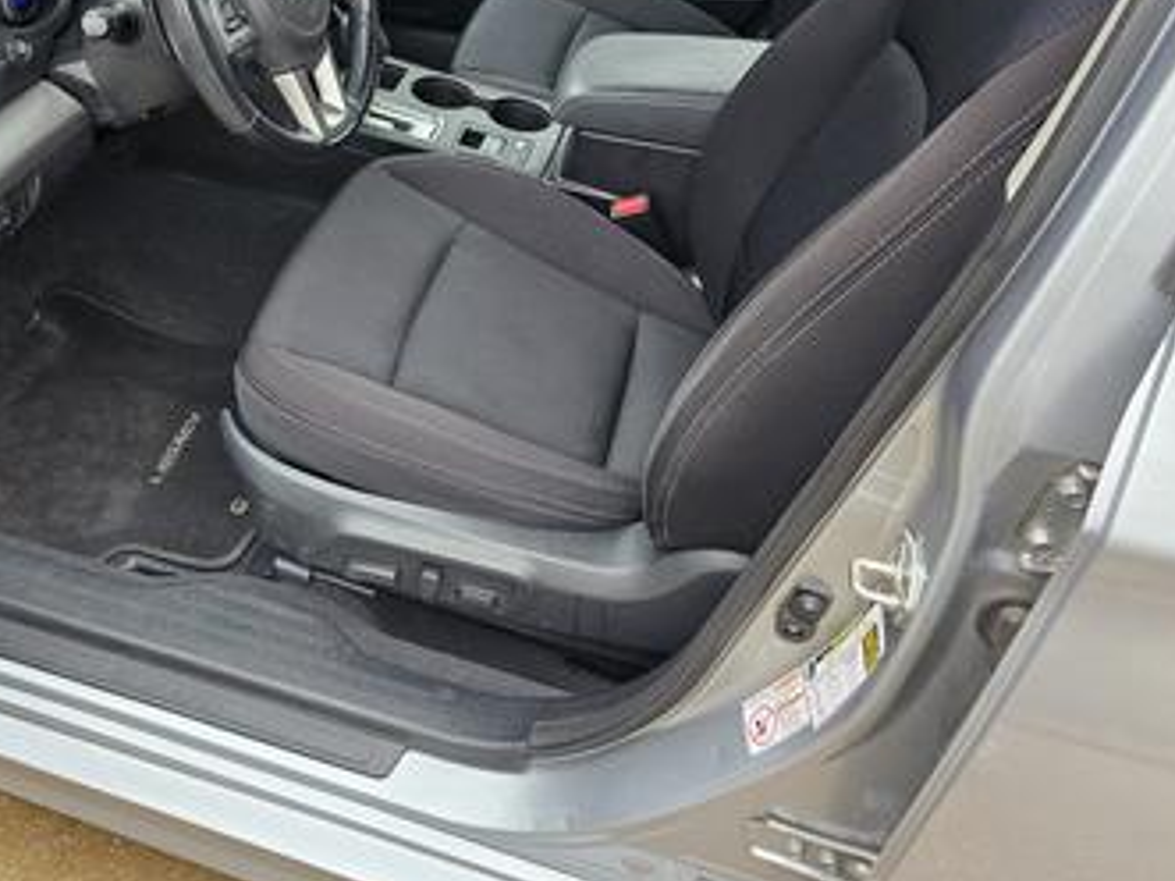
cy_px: 281
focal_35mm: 35
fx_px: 1188
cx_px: 351
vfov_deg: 40.1
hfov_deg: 51.2
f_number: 1.7
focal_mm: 6.3
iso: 400
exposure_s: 1/170
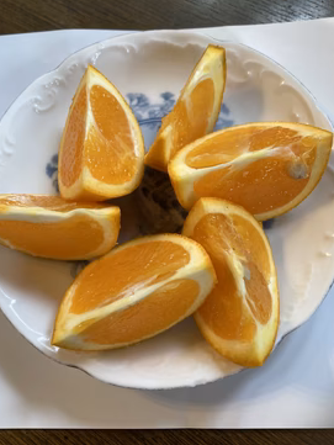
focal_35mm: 31
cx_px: 161
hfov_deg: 45.5
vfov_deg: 58.3
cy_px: 211
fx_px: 399
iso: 80
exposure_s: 1/62
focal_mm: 3.99
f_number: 1.8
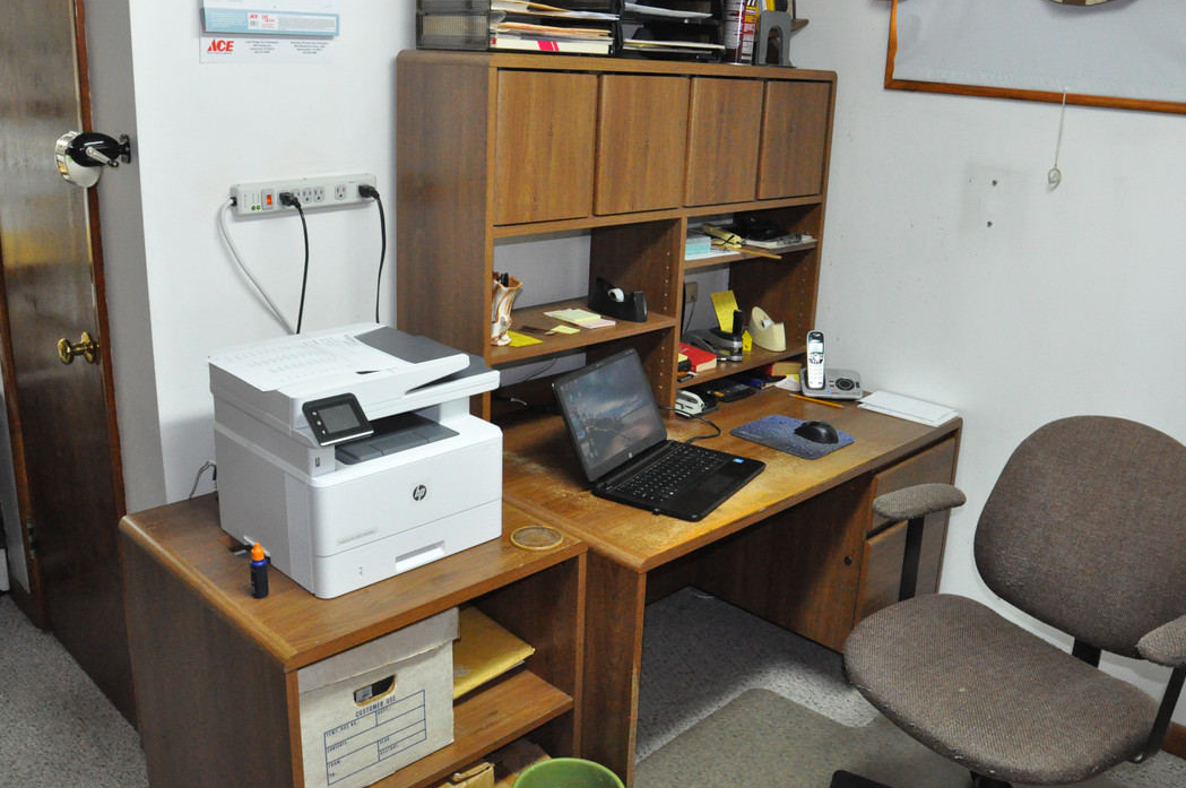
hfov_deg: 60.3
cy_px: 338
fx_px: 1020
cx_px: 635
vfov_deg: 42.1
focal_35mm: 31
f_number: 5.6
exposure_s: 1/80
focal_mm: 18
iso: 3200
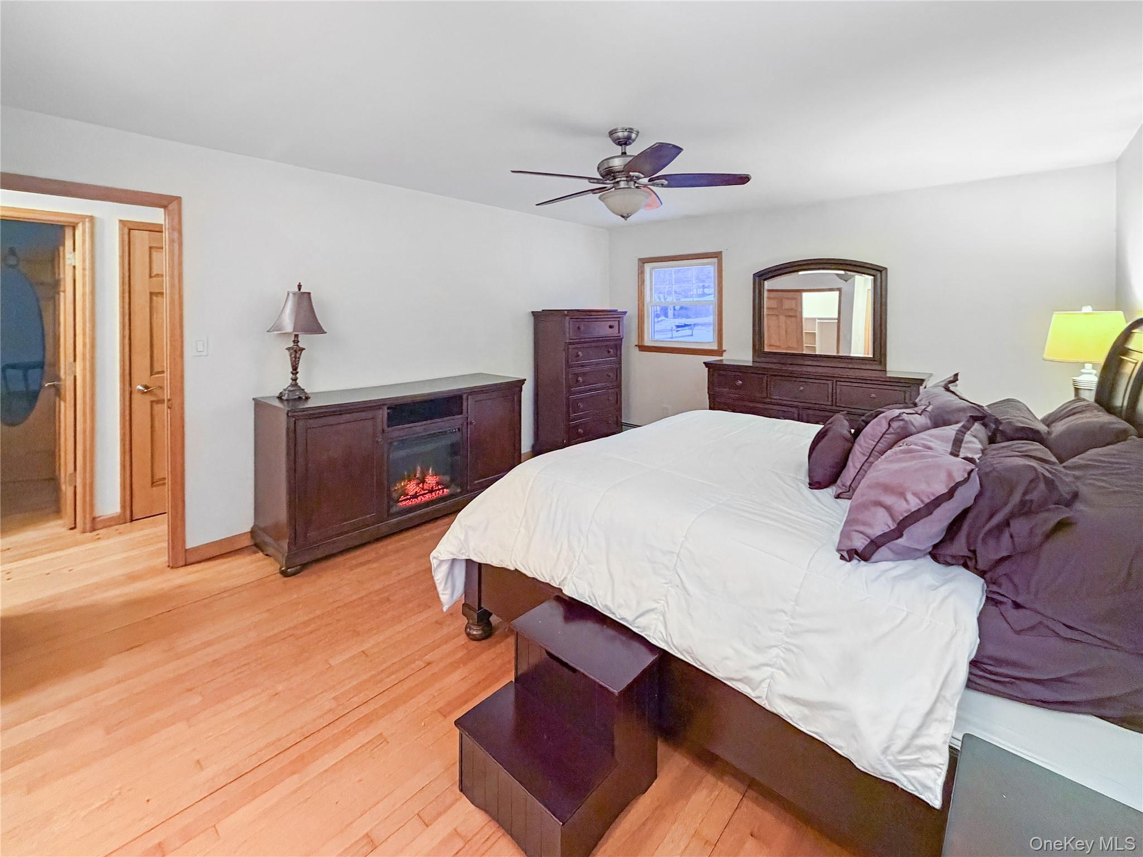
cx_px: 572
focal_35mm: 14
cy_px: 428
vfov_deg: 85.7
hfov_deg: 102.1
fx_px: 462
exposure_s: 1/60
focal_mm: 2.22
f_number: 2.2
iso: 640
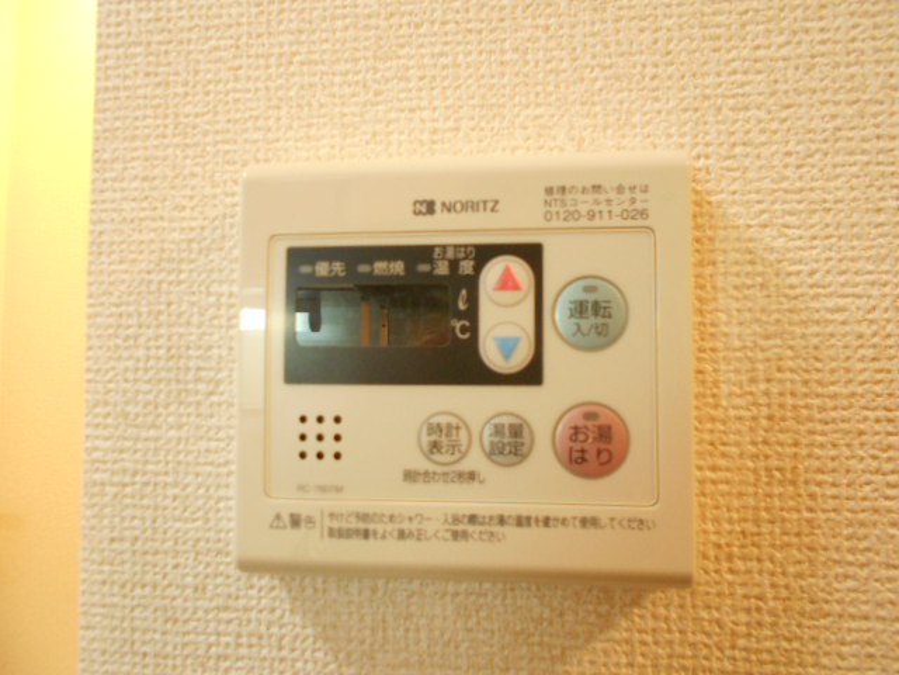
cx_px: 450
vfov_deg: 53.1
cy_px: 338
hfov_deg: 67.3
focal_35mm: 26
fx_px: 675
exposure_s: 1/15
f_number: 3.2
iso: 400
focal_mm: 4.6
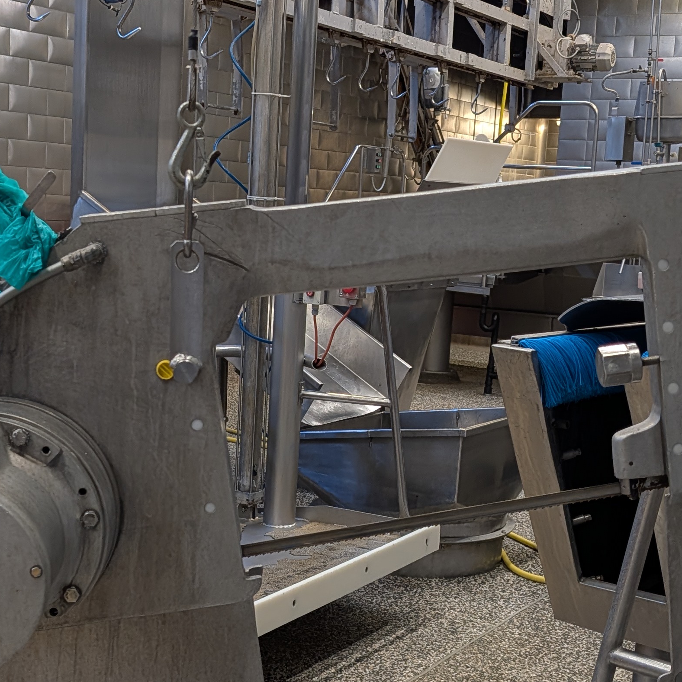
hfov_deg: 31.1
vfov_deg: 30.9
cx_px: 323
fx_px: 1226
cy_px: 432
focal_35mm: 55
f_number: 1.68
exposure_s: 1/100
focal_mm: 6.9
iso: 164
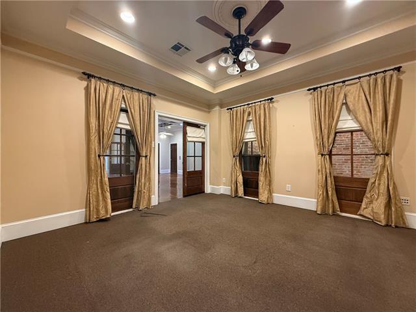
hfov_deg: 102.1
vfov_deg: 85.7
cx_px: 208
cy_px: 156
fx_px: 168
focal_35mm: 14
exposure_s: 1/60
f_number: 2.2
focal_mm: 2.22
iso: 500
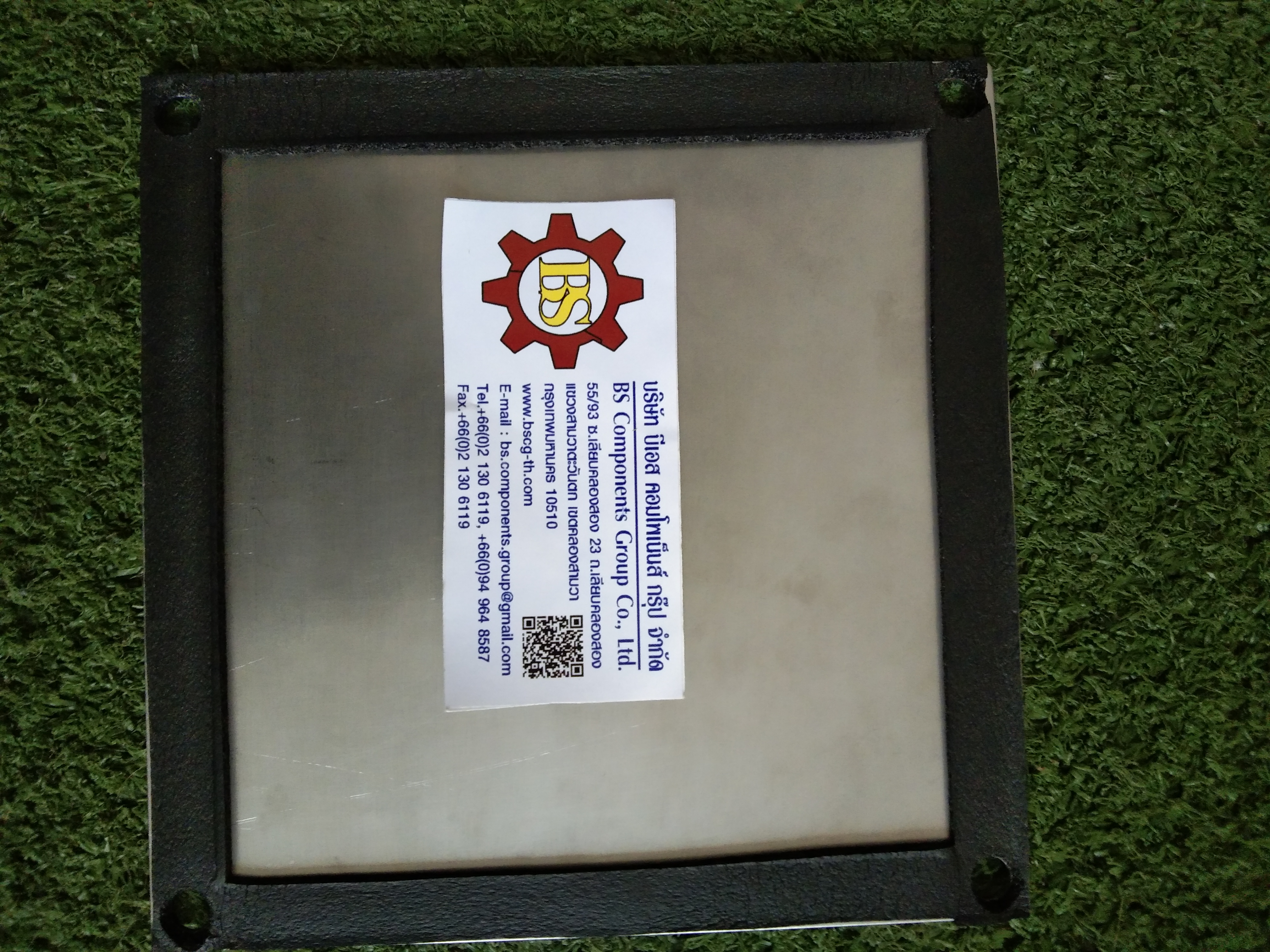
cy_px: 476
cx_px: 635
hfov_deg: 60.0
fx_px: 1101
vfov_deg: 46.8
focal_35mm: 30
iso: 493
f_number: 2.2
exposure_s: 1/33
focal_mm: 3.65
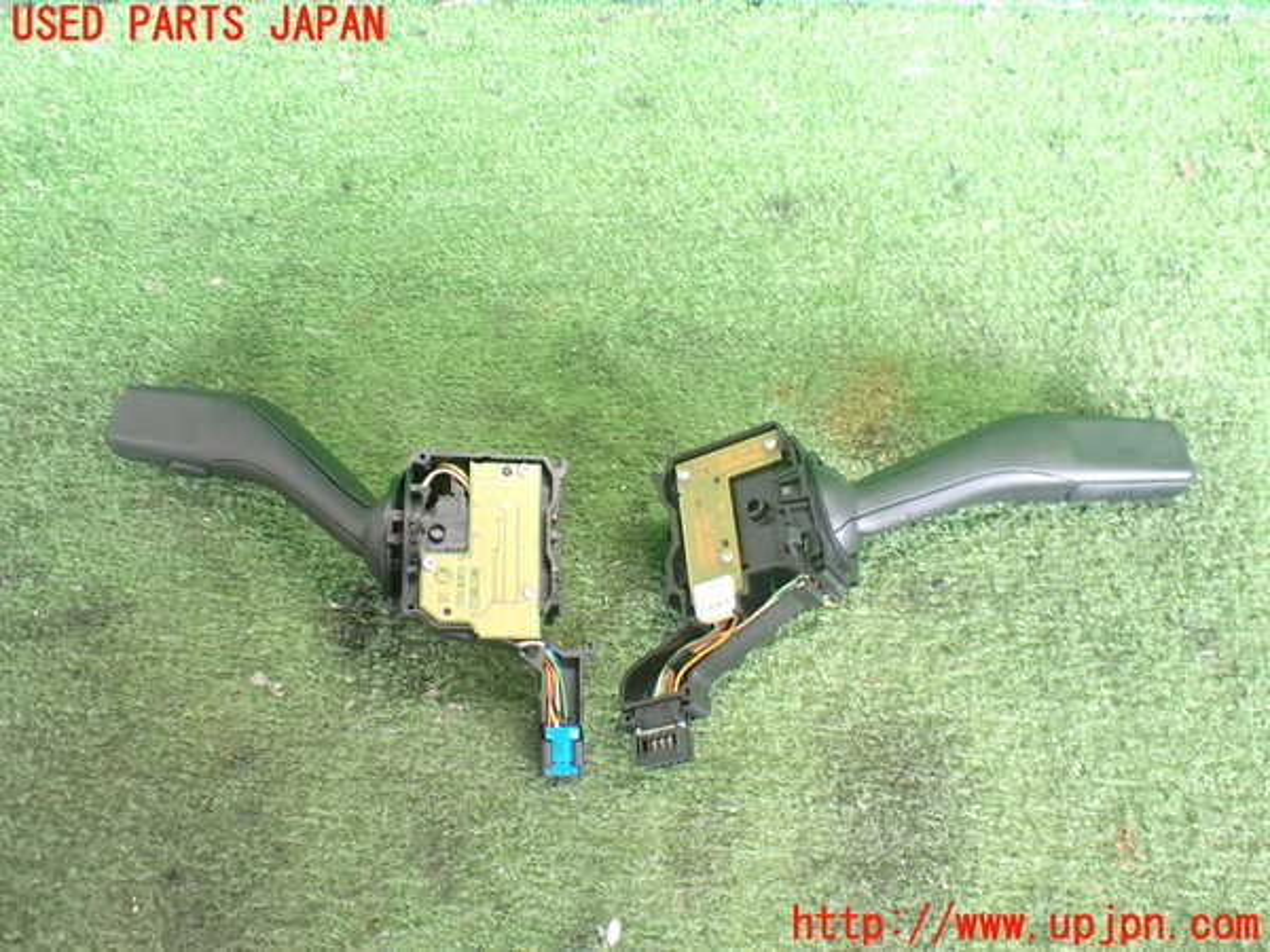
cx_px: 635
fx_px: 1101
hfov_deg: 60.0
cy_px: 476
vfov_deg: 46.8
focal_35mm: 30
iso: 800
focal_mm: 5.4
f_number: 2.3
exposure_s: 1/50
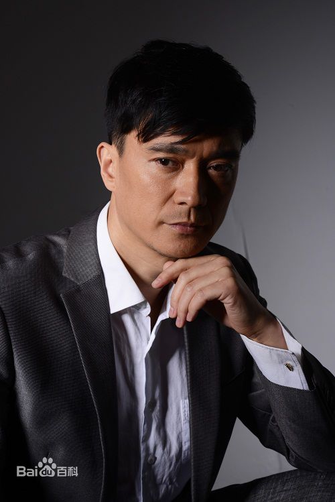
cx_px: 168
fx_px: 1185
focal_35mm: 85
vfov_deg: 23.9
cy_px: 251
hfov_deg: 16.1
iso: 100
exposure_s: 1/125
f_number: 11
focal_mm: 85
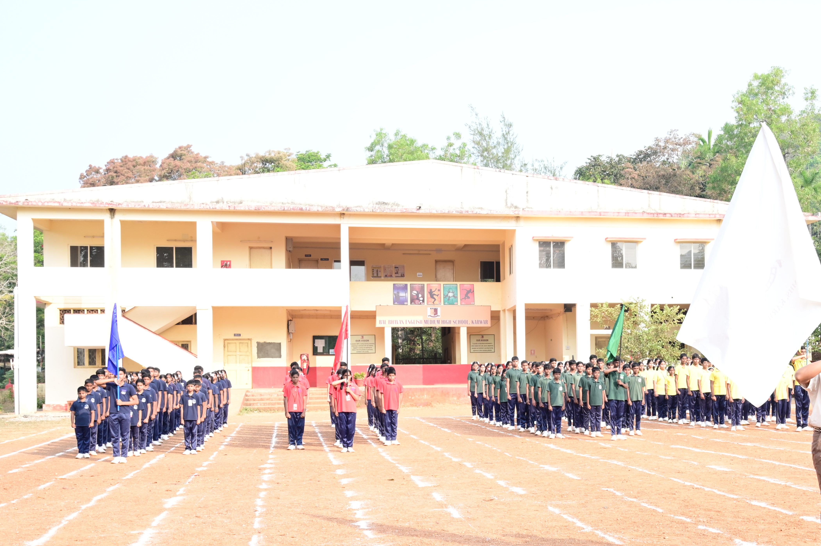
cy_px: 362
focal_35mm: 47
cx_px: 581
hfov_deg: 41.3
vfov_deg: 28.6
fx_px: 1065
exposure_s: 1/125
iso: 320
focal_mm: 32.5
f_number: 8
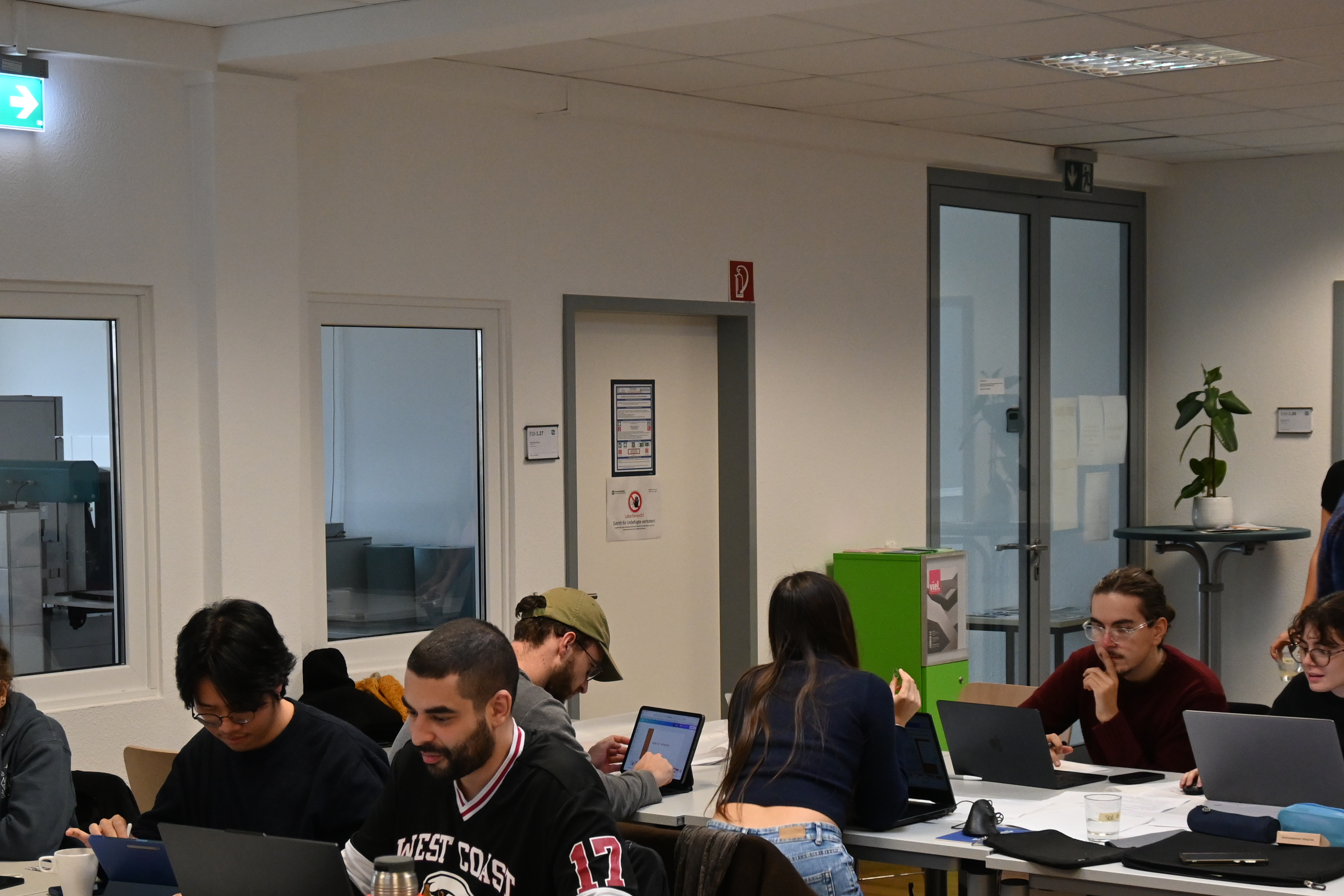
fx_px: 2389
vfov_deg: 21.2
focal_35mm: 64
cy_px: 605
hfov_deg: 31.4
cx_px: 603
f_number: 4.5
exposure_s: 1/125
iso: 1100
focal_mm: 28
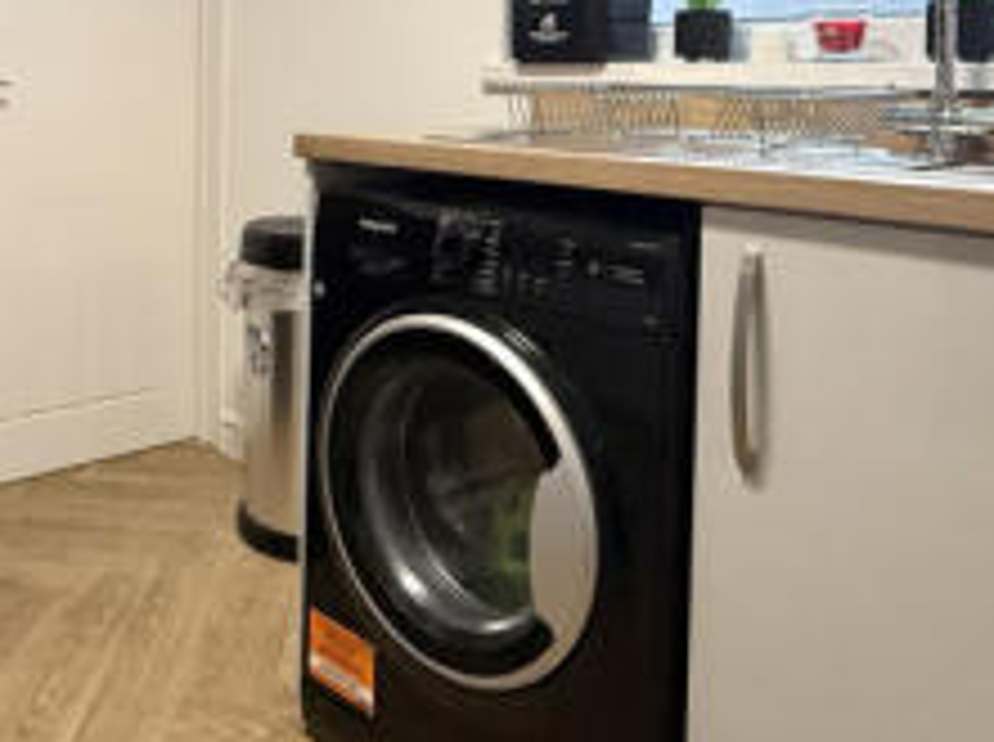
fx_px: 1061
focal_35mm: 37
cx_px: 299
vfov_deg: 36.7
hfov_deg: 49.0
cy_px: 110
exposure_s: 1/100
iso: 320
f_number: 2.2
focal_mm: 2.22
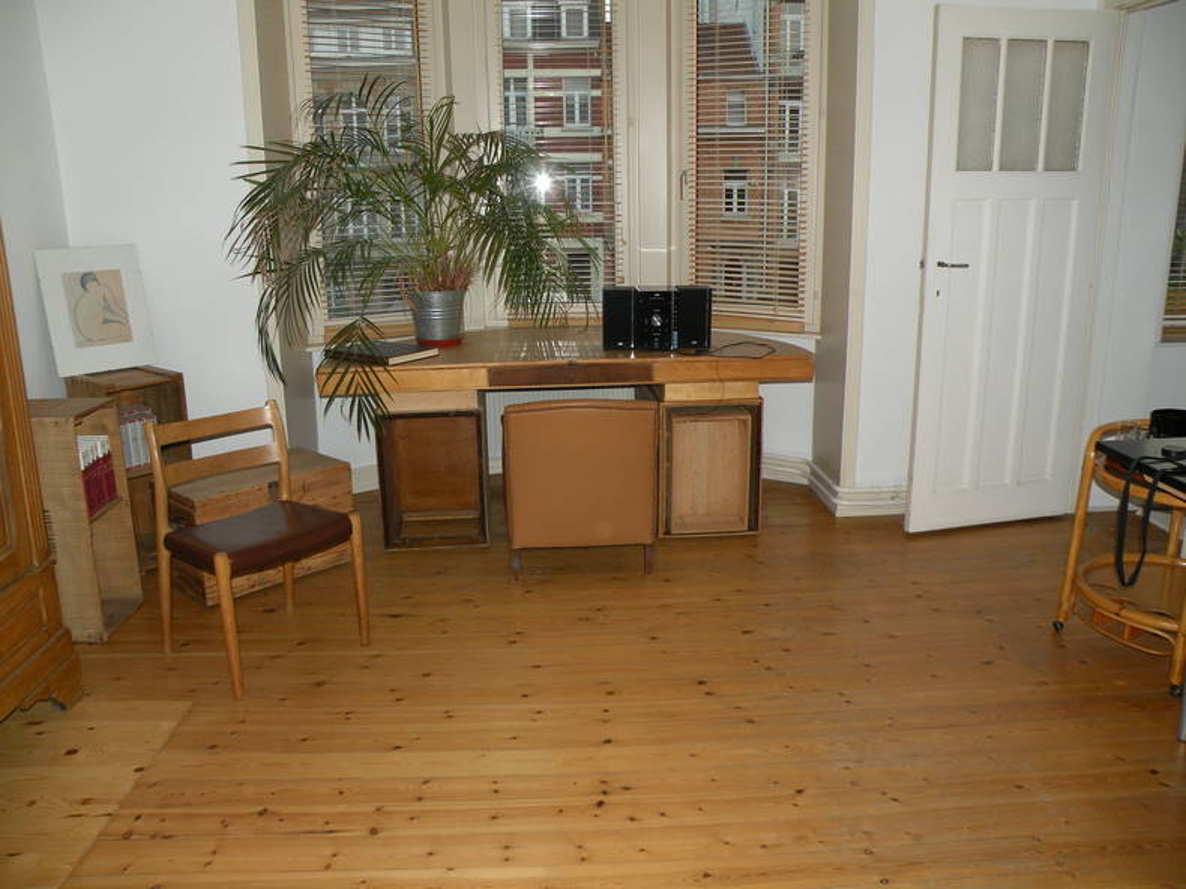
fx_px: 925
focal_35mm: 27
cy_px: 444
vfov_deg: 51.3
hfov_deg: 65.3
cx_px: 593
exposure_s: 1/60
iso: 76
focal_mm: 4.7
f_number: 2.8
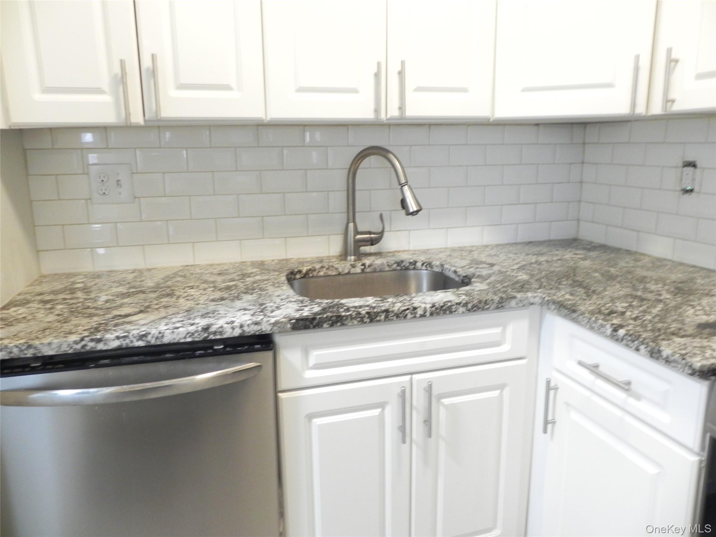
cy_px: 268
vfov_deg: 53.1
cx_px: 358
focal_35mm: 26
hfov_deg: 67.3
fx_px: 538
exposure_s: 1/15.6
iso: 400
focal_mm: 4.6
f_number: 2.8
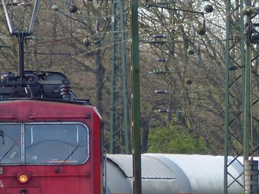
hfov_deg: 1.2
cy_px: 160
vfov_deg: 0.9
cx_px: 73
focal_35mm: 1715
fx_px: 12832
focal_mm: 108
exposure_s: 1/500
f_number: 2.8
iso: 125
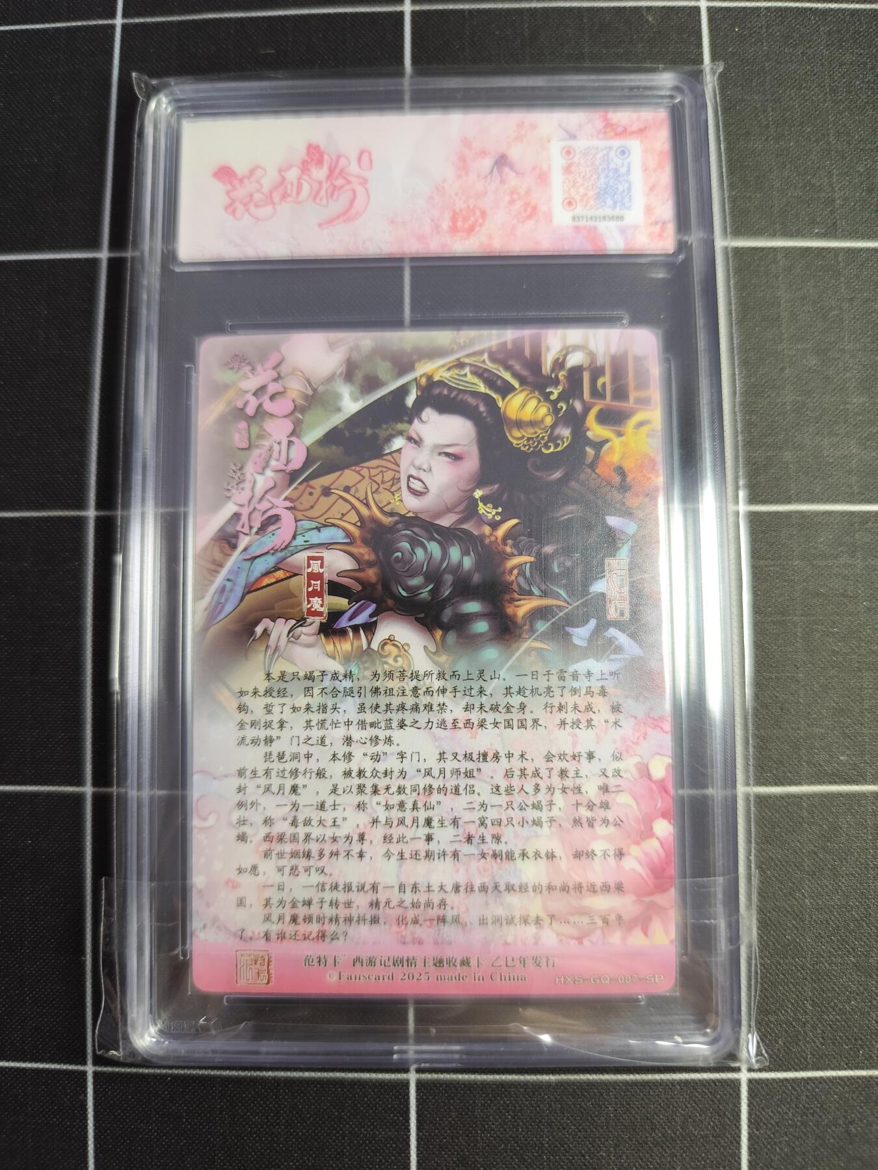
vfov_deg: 73.9
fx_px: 778
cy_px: 585
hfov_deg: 58.9
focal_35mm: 23
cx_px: 439
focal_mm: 6.14
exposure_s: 1/50
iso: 800
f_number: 1.65
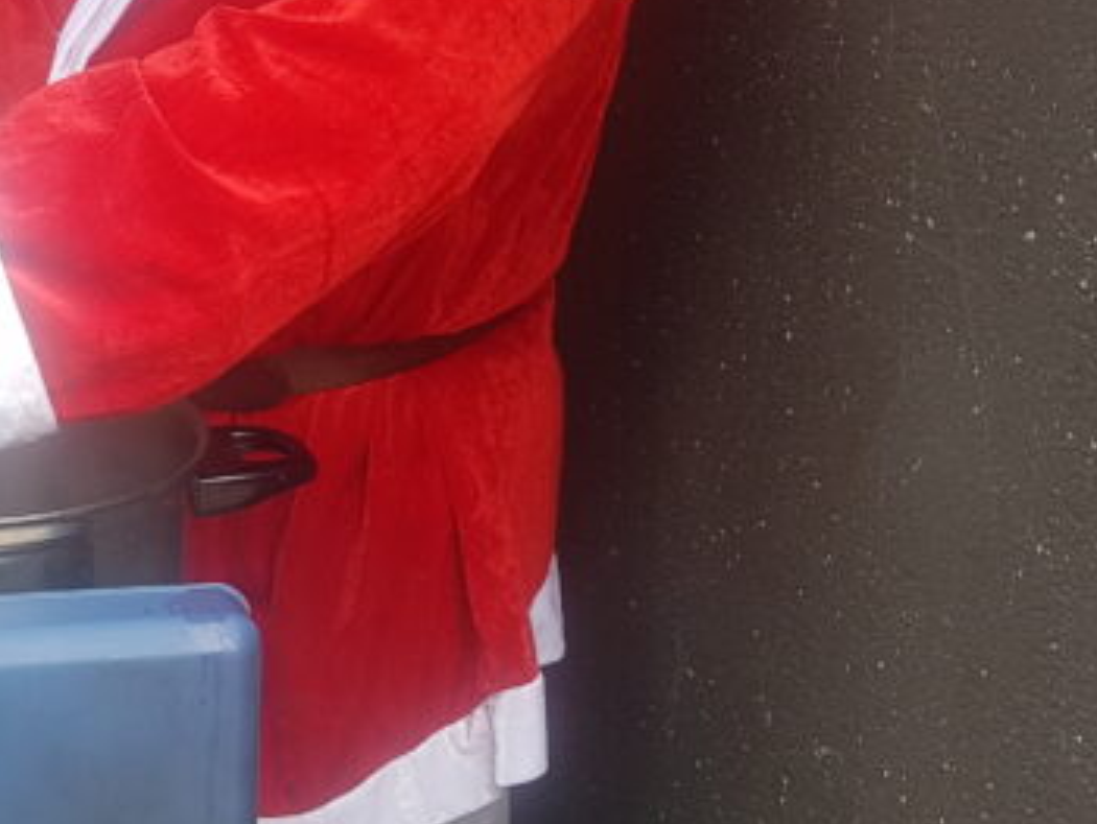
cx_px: -257
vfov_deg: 18.9
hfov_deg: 23.2
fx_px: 2410
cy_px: 28
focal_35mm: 76
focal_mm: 4.2
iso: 40
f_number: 1.7
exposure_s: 1/111
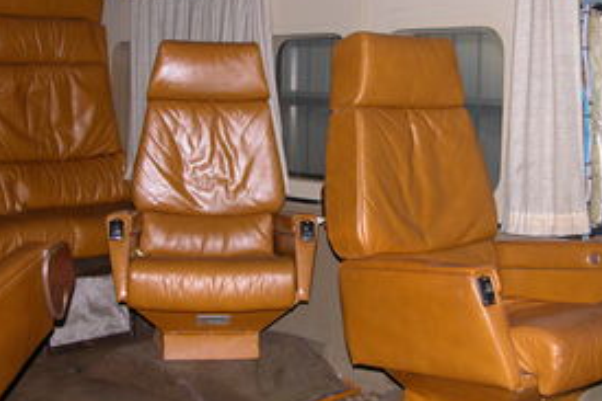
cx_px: 291
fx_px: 886
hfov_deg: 37.5
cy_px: 175
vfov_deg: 25.5
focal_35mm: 53
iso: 200
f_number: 2.8
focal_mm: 8.9
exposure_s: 1/60
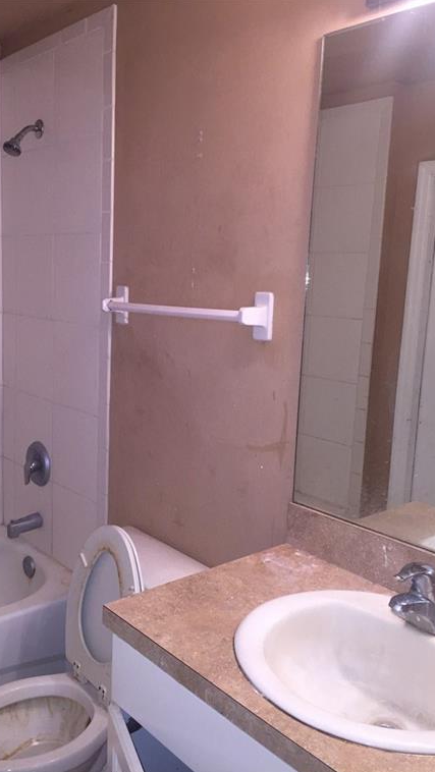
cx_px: 167
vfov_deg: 61.0
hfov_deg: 36.5
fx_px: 655
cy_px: 388
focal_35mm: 32
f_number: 2.2
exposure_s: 1/30
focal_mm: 4.15
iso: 160
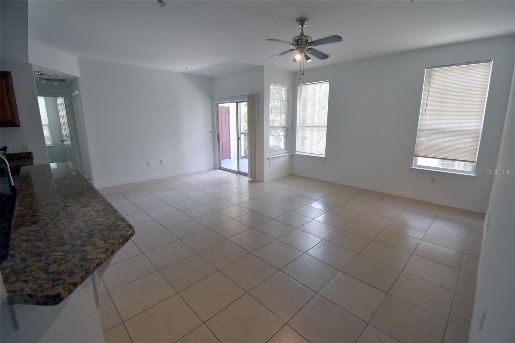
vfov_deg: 77.3
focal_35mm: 15
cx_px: 258
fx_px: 215
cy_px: 172
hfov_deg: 100.4
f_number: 5.6
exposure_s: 1/125
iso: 800
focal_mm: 10
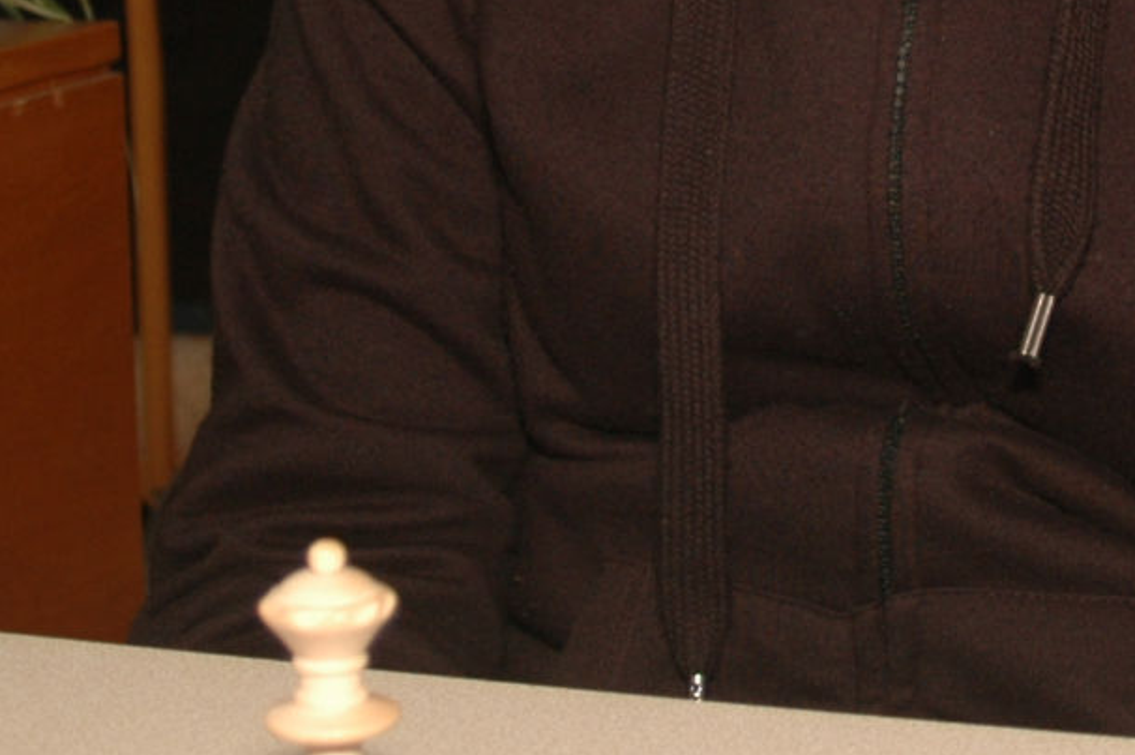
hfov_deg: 16.1
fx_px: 3991
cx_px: 792
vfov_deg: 10.6
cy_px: -227
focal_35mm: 127
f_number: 4
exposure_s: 1/60
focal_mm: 25
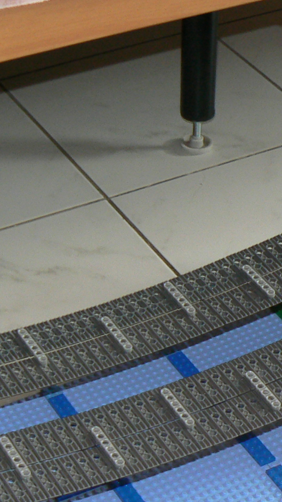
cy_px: 432
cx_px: 181
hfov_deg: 12.6
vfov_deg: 21.8
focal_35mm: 96
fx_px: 1277
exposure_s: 1/10
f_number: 2.8
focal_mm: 6
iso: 100
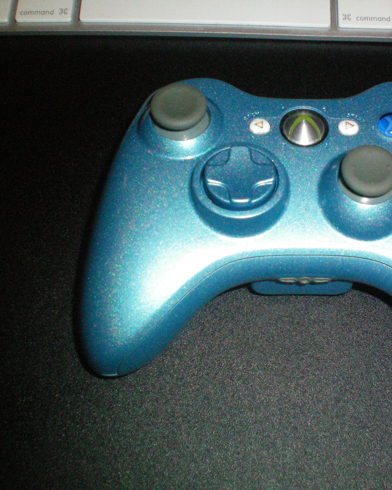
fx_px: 725
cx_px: 301
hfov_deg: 29.7
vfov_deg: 37.3
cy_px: 247
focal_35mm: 50
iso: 400
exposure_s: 1/60
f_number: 4.6
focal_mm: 6.3
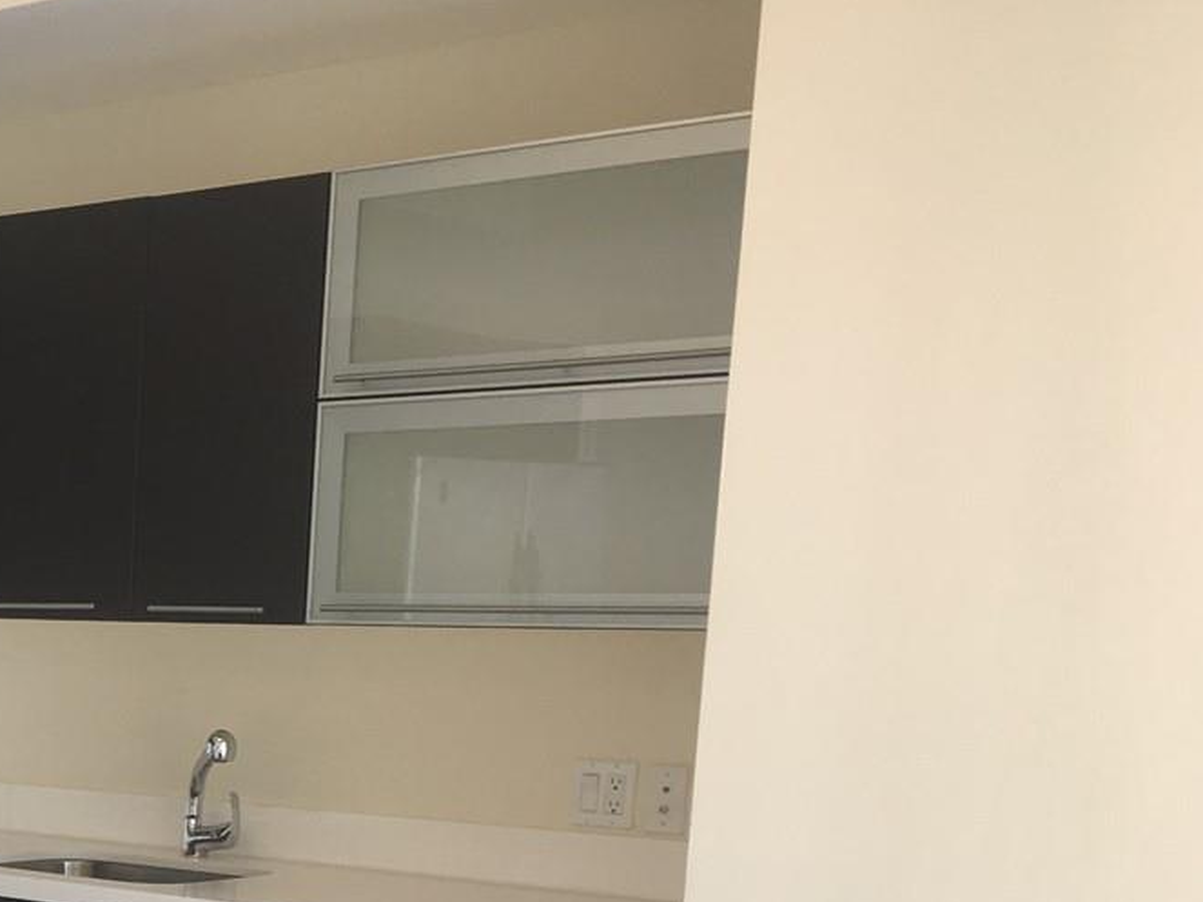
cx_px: -201
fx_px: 2432
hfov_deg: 25.3
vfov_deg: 19.9
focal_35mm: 70
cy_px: 1044
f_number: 2.2
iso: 25
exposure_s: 1/30
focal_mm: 4.15
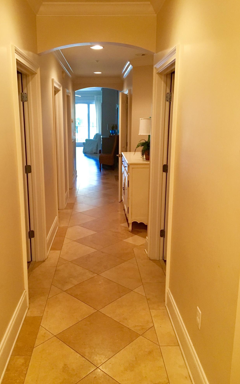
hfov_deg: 40.5
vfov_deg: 61.2
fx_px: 324
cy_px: 193
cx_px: 99
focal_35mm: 31
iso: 200
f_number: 2.2
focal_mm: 4.15
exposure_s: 1/30
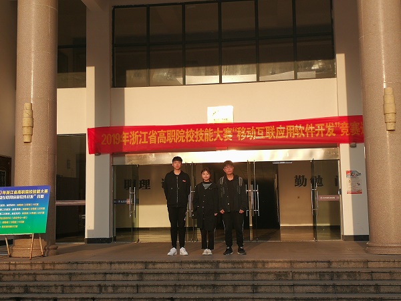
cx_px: 200
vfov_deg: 30.9
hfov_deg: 40.4
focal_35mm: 47
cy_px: 150
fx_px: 544
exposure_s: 1/534
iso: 50
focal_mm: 3.95
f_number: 2.2
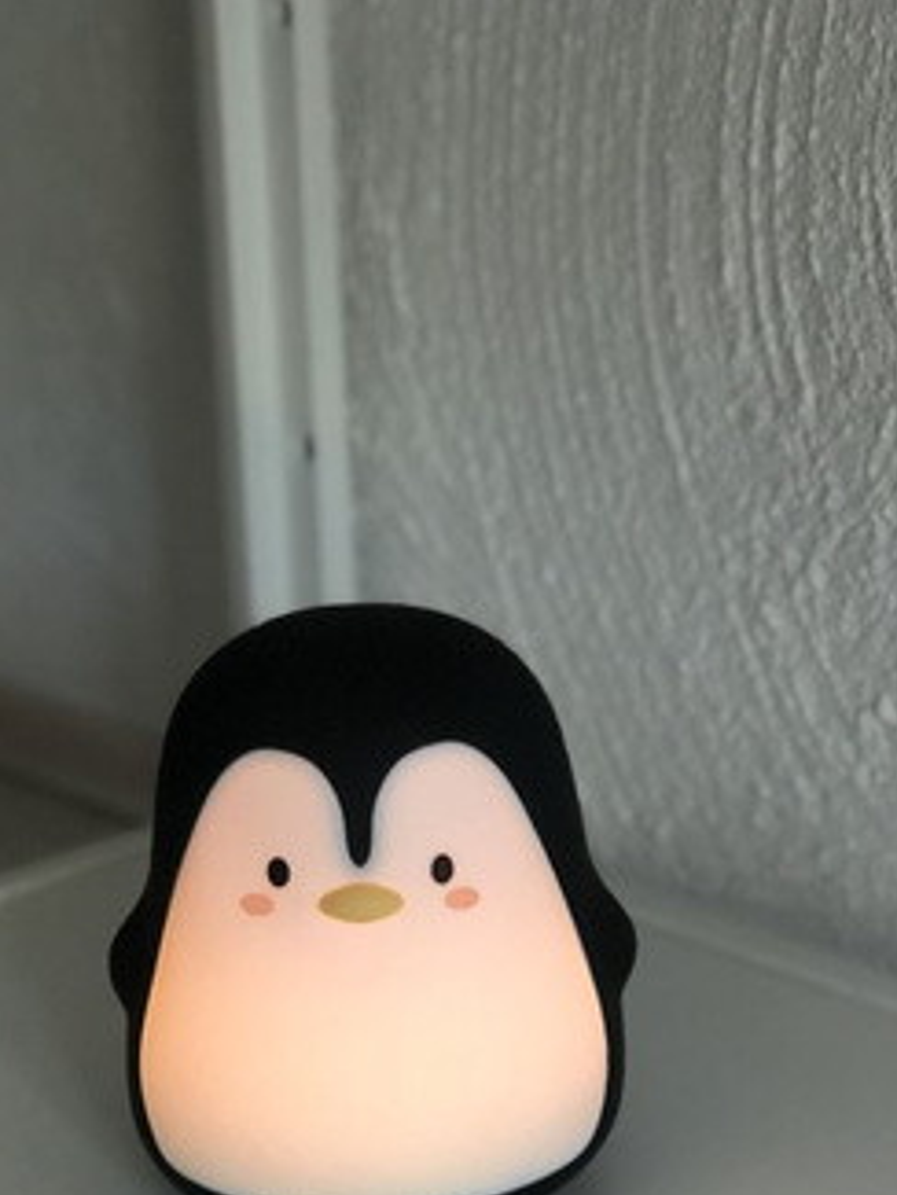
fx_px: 2728
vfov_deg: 24.6
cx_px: 283
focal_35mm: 79
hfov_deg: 18.6
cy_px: 809
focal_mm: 6.6
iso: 500
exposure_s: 1/30
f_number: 2.8
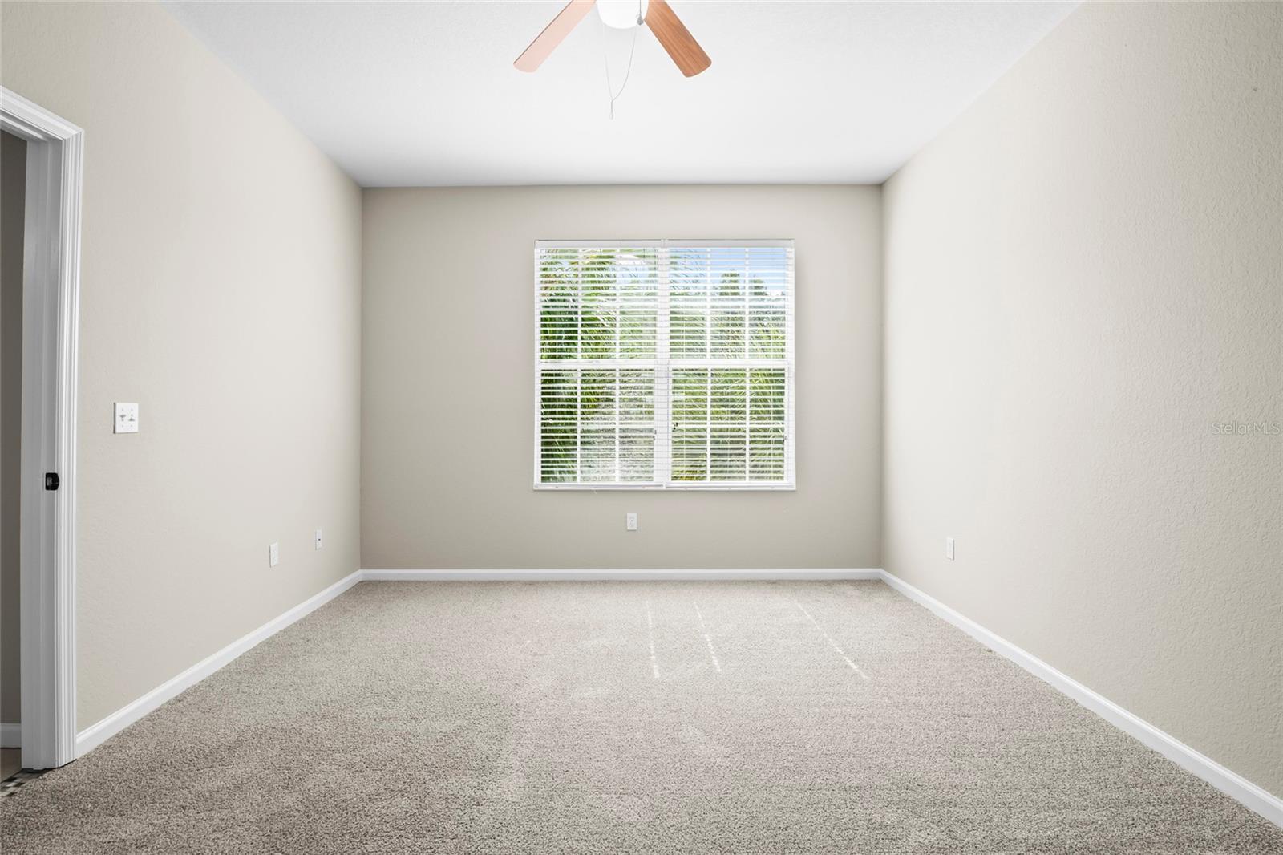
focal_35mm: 16
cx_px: 642
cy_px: 428
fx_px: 588
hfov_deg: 95.0
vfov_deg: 72.0
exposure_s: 1/5
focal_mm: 11
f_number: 8
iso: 200
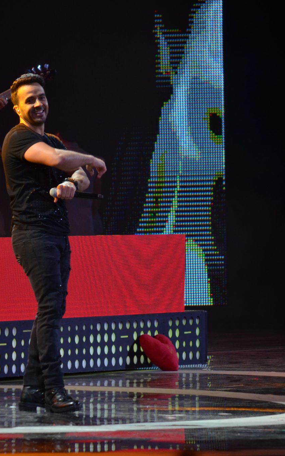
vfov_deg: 5.5
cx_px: 94
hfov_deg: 3.4
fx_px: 4733
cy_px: 228
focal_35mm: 381
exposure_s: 1/125
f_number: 5.3
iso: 800
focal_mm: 165
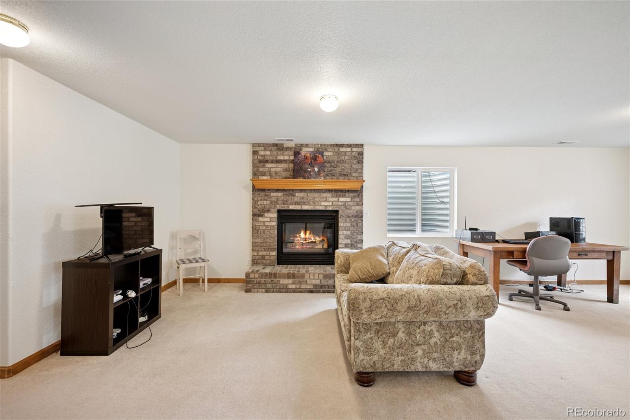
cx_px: 315
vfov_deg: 77.3
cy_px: 210
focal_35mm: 15
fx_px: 262
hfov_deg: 100.4
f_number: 2.8
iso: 400
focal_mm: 15
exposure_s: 1/25
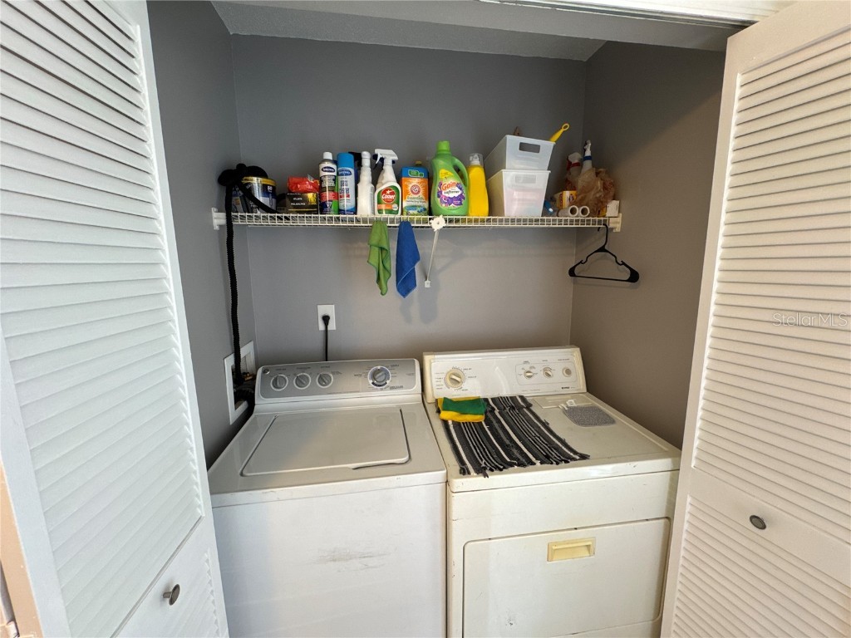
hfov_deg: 102.1
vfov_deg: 85.7
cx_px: 426
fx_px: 344
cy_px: 319
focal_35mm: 14
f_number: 2.2
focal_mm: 2.22
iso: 320
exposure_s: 1/60
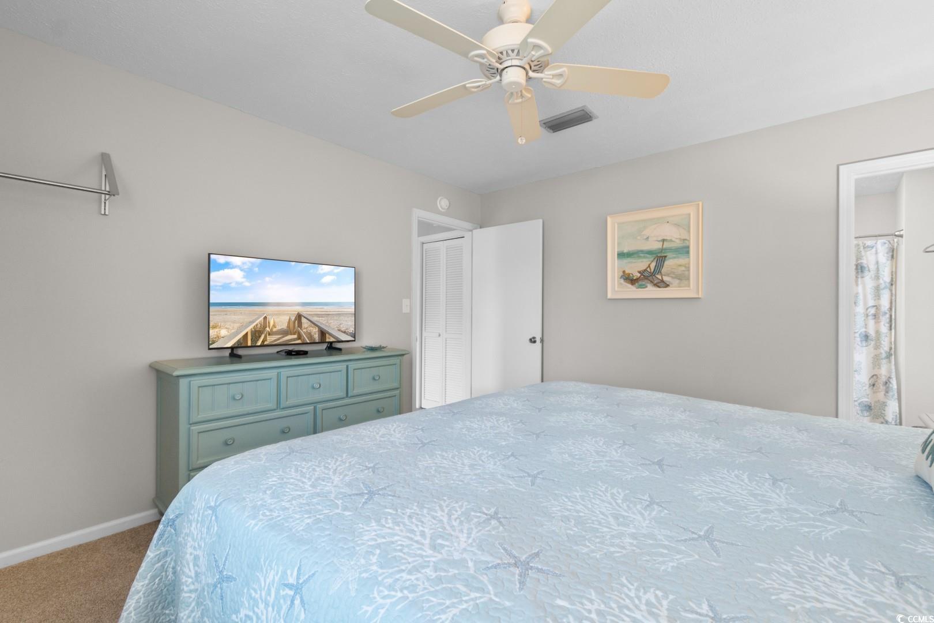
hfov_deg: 100.4
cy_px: 312
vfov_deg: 77.3
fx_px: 389
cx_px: 467
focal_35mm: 15
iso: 100
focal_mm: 10
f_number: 4.5
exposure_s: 2
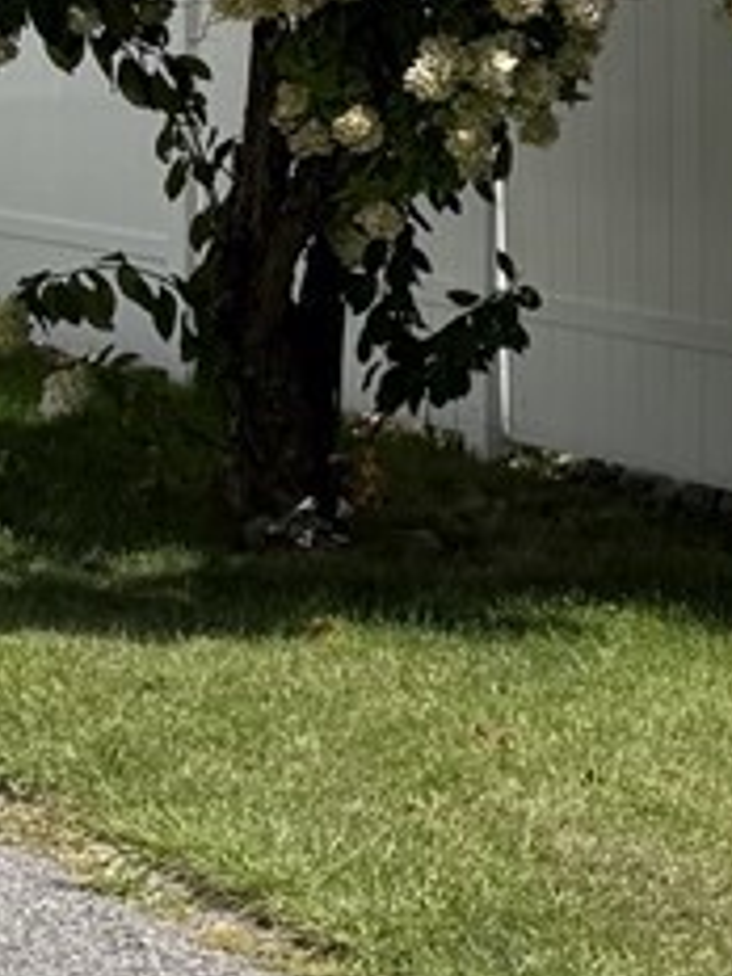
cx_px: -80
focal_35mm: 159
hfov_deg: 9.2
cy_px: 215
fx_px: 4483
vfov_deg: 12.4
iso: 80
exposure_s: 1/3425
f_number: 1.78
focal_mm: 6.76
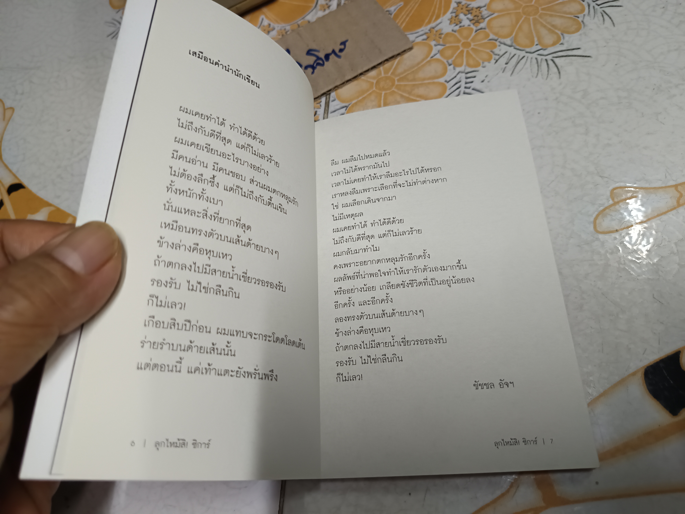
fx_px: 475
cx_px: 342
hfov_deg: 71.6
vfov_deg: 56.8
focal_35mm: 24
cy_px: 257
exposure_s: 1/50
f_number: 1.7
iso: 1039
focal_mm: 5.31
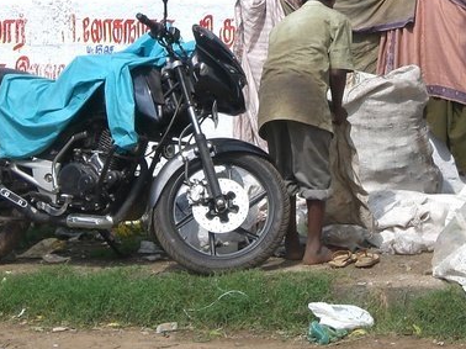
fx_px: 3646
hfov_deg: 7.3
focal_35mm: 271
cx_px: 308
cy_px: 43
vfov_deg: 5.5
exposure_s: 1/320
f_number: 5.4
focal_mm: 16.51
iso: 50
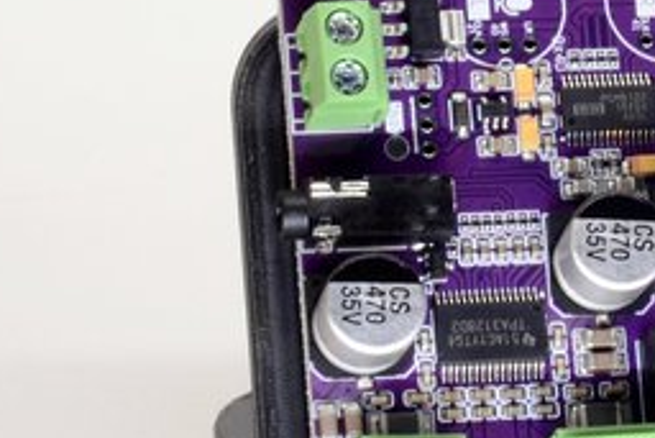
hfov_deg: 11.2
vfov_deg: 7.5
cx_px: 594
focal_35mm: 182
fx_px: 3313
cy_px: 122
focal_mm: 50
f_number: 22
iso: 400
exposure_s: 1/10
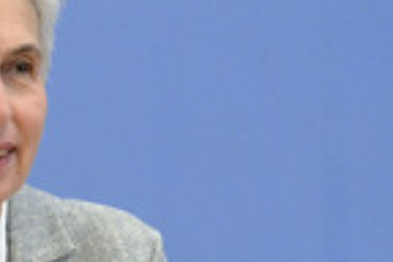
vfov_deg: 10.8
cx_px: -130
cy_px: 276
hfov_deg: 15.5
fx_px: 1364
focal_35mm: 125
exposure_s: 1/400
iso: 5000
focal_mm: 40
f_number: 8
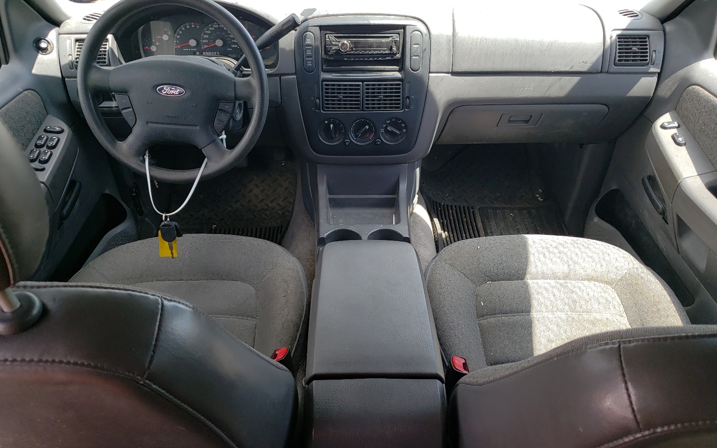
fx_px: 547
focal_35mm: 28
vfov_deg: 44.5
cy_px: 223
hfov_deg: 66.5
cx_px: 356
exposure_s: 1/333
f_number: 1.5
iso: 50
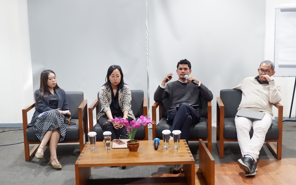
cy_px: 97
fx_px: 347
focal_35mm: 43
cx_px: 148
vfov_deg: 29.9
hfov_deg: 46.2
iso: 3200
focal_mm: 28.2
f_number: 4.5
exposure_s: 1/40
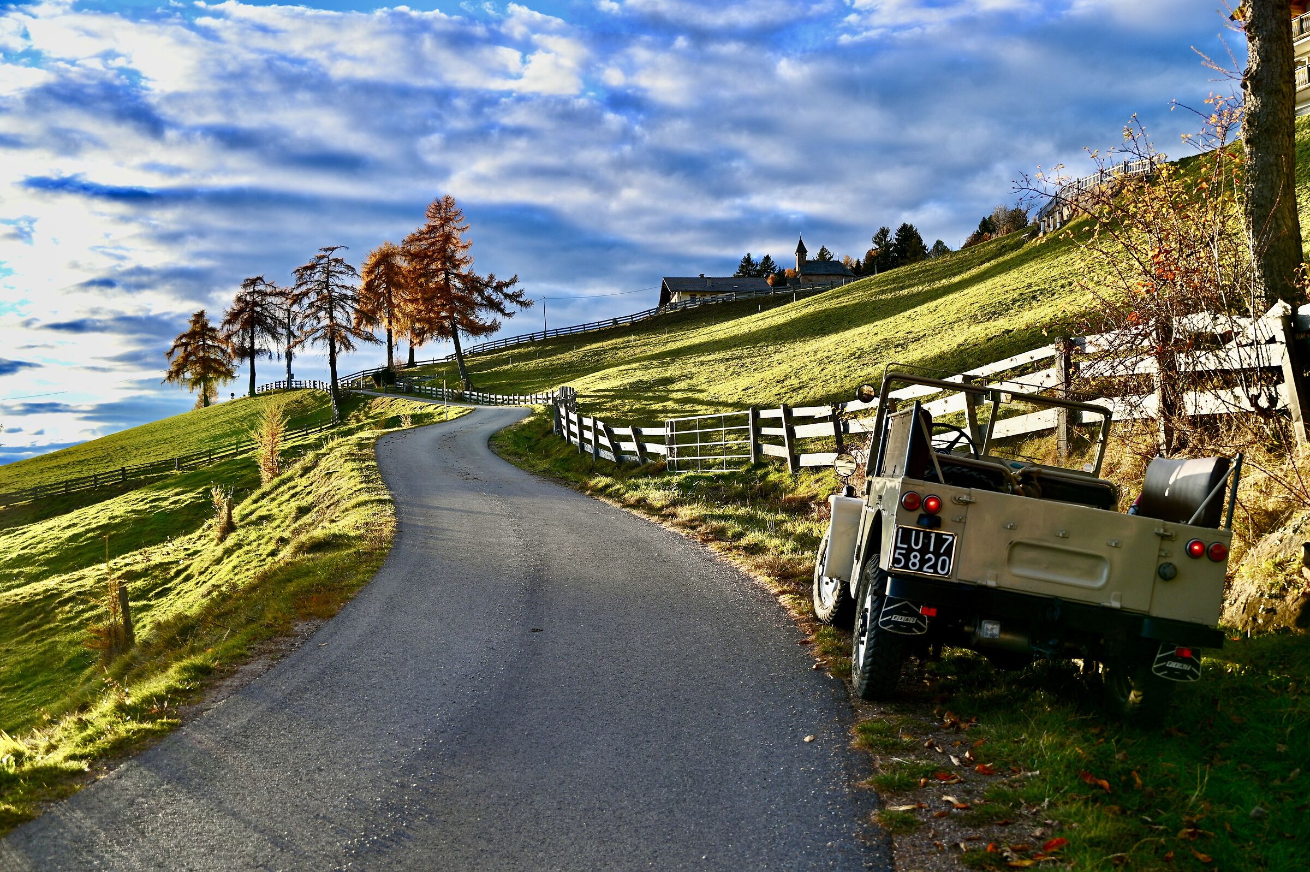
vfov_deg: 35.0
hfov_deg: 50.7
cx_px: 655
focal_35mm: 38
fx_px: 1382
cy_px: 436
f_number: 5.6
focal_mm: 38
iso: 200
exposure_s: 1/250
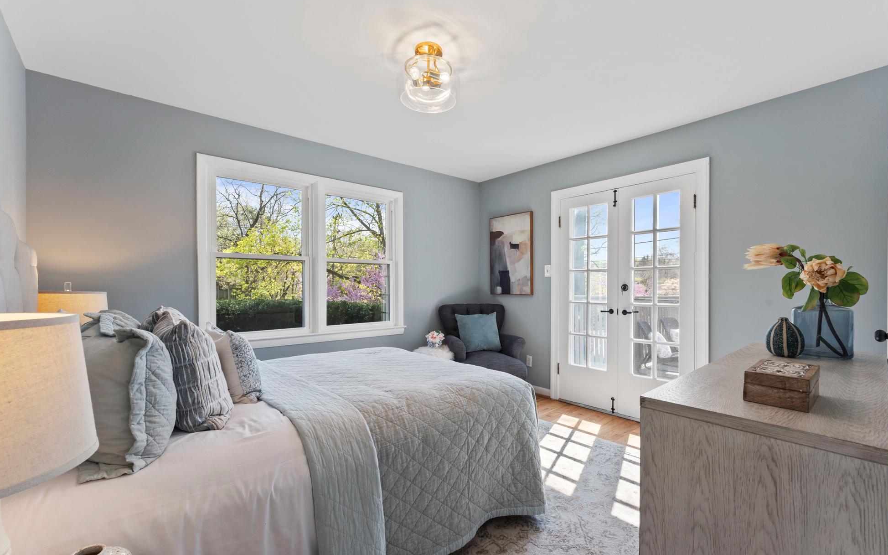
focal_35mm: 15
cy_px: 290
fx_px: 363
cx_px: 456
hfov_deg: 101.4
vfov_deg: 74.7
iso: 320
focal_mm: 14
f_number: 11
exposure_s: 1/15
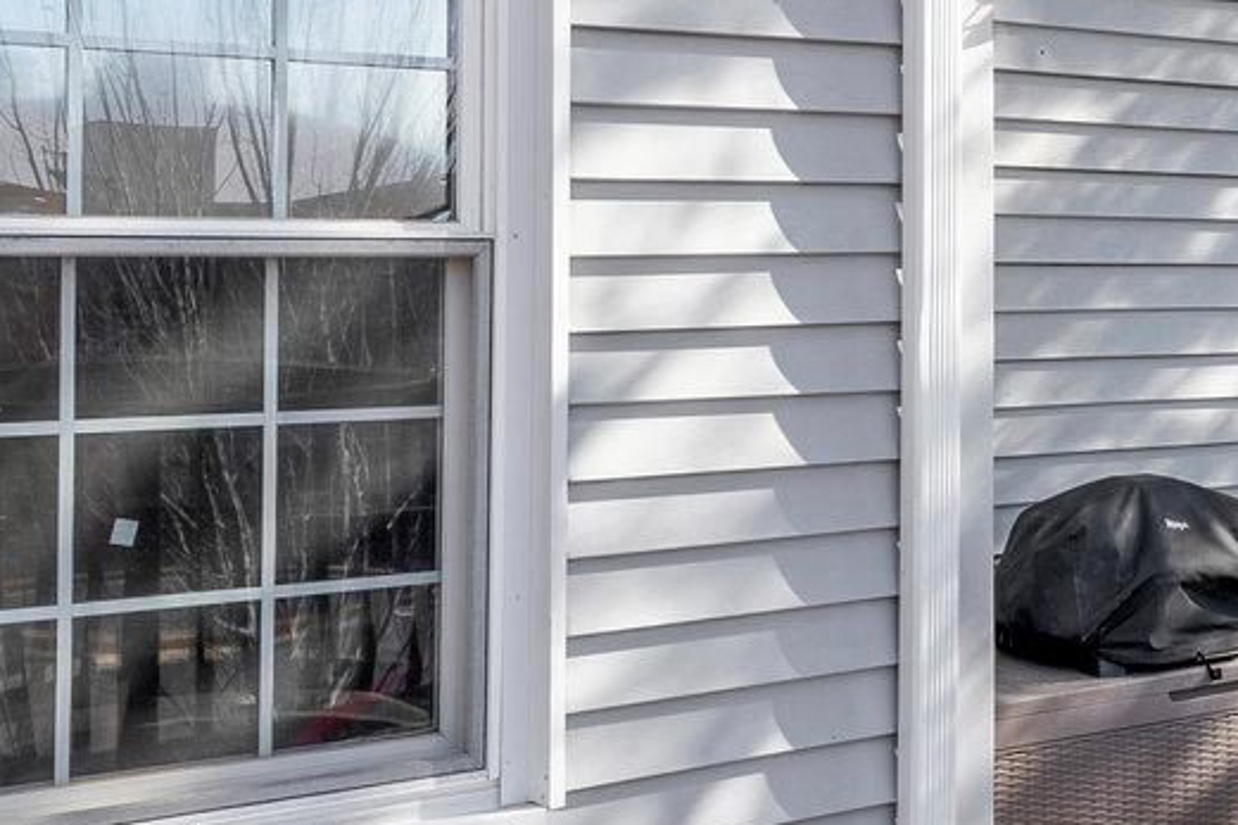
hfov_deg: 34.9
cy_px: 272
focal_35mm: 55
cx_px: 1019
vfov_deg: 24.5
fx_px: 1891
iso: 100
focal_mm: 14
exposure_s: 1/80
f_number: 8
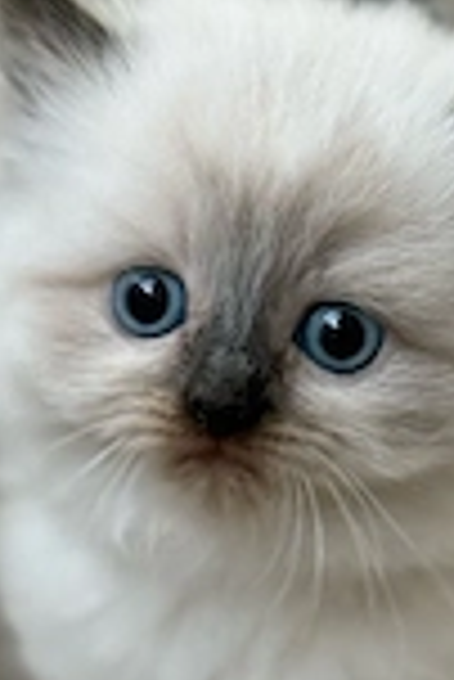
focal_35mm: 132
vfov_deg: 15.5
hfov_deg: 10.4
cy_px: 500
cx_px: 382
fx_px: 2491
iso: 125
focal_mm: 6.76
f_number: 1.78
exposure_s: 1/60
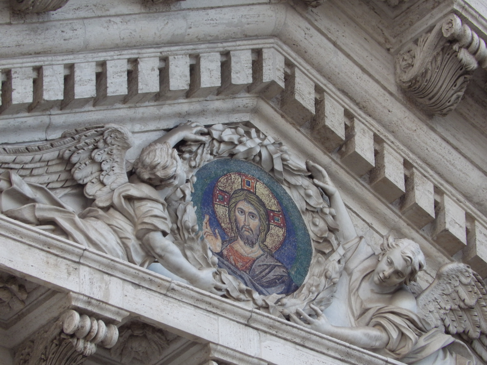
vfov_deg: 2.8
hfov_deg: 3.7
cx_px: 244
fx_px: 7499
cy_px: 182
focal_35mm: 533
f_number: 5.9
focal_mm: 95.6
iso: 200
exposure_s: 1/125
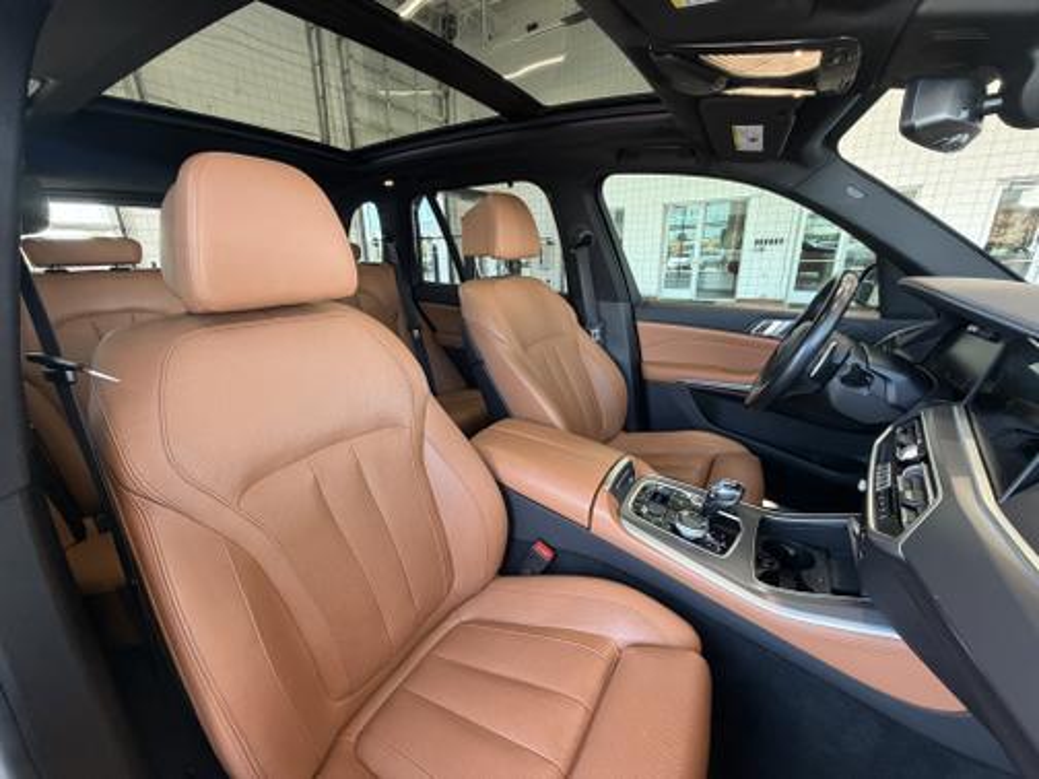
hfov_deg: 102.1
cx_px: 520
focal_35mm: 14
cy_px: 390
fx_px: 420
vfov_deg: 85.7
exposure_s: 1/61
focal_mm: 2.22
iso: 320
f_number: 2.2
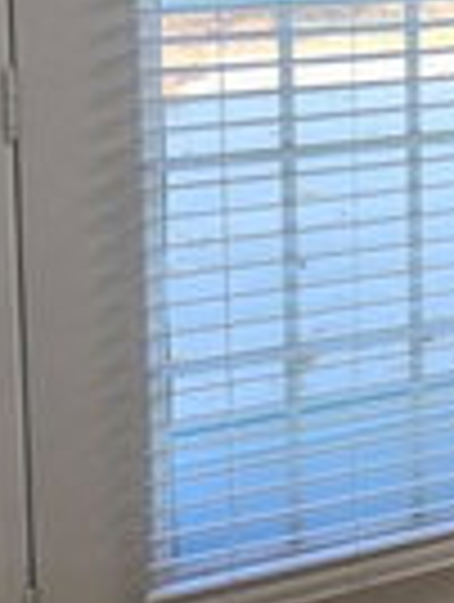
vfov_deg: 24.5
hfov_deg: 15.9
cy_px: -90
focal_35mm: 73
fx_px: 1273
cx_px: 906
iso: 32
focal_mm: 6.3
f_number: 1.7
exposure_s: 1/120
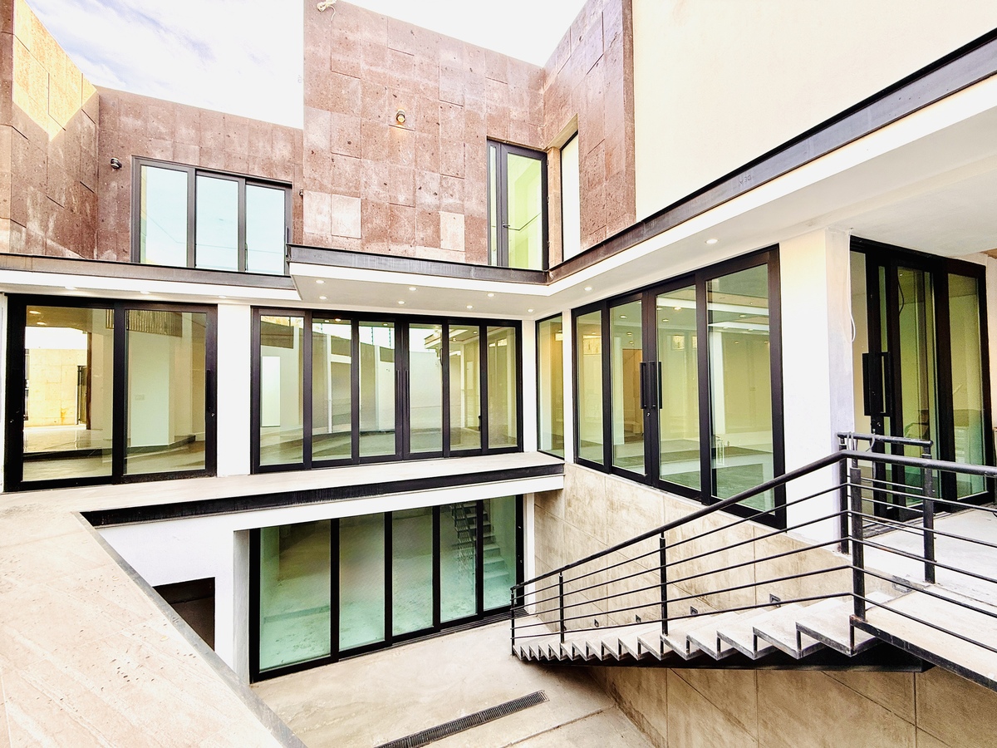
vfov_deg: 85.7
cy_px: 374
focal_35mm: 14
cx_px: 498
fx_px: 403
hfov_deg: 102.1
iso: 40
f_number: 2.2
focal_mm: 2.22
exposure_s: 1/102
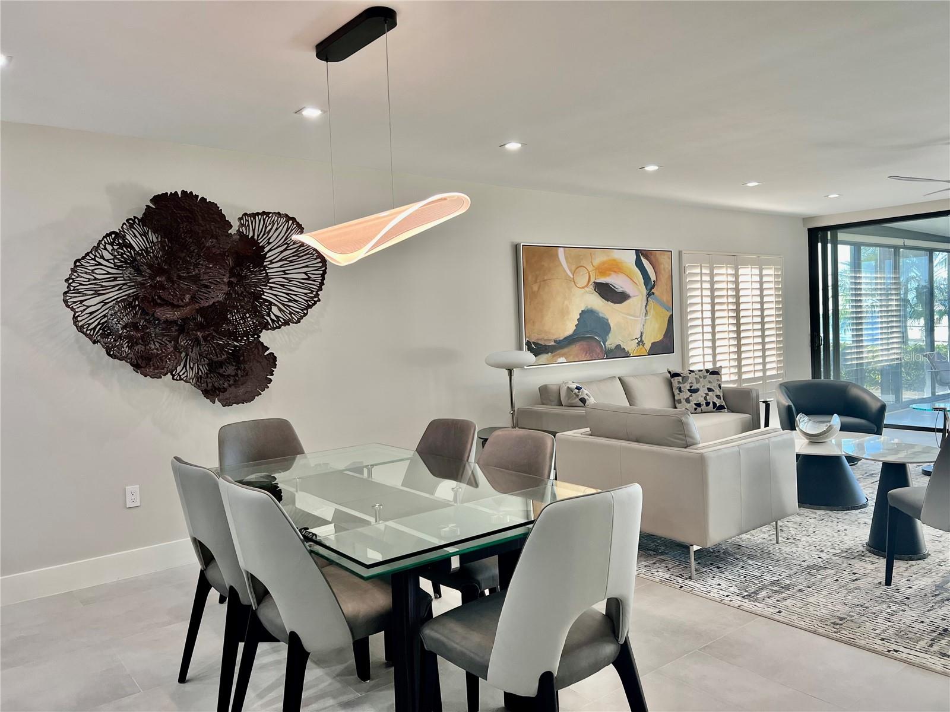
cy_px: 356
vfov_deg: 53.1
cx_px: 475
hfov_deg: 67.3
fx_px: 714
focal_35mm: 26
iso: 80
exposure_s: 1/120
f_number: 1.5
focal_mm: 5.7
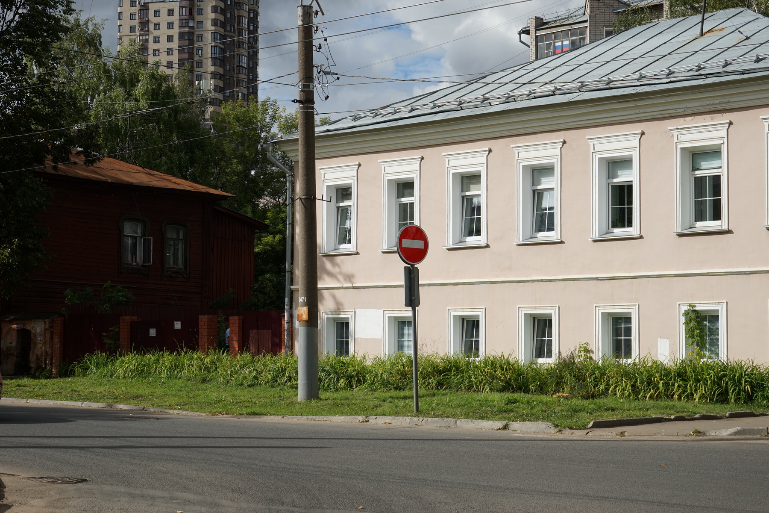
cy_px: 256
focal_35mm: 70
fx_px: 1495
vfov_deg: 19.5
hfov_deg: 28.8
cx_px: 384
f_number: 11
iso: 100
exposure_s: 1/200
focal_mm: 70
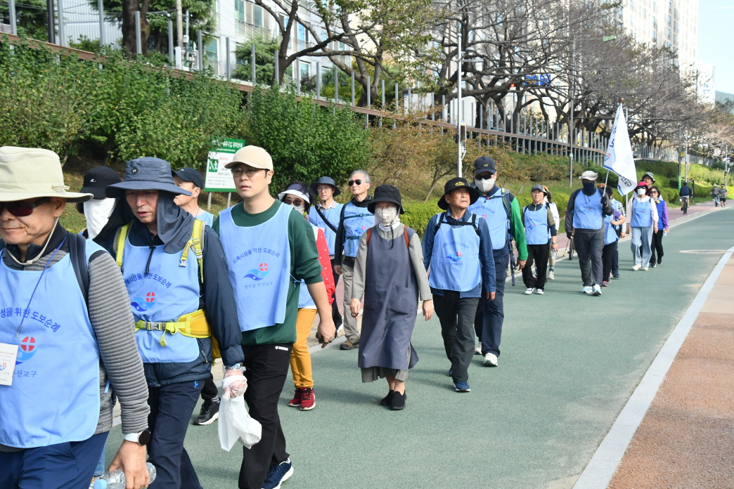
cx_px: 367
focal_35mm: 52
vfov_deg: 26.0
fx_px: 1060
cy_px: 244
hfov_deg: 38.2
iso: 800
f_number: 9
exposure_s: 1/500
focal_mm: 35
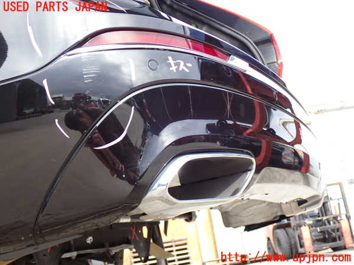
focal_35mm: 47
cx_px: 177
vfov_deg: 30.9
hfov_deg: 40.4
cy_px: 132
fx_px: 481
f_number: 3.1
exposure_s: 1/100
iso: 125
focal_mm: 8.4
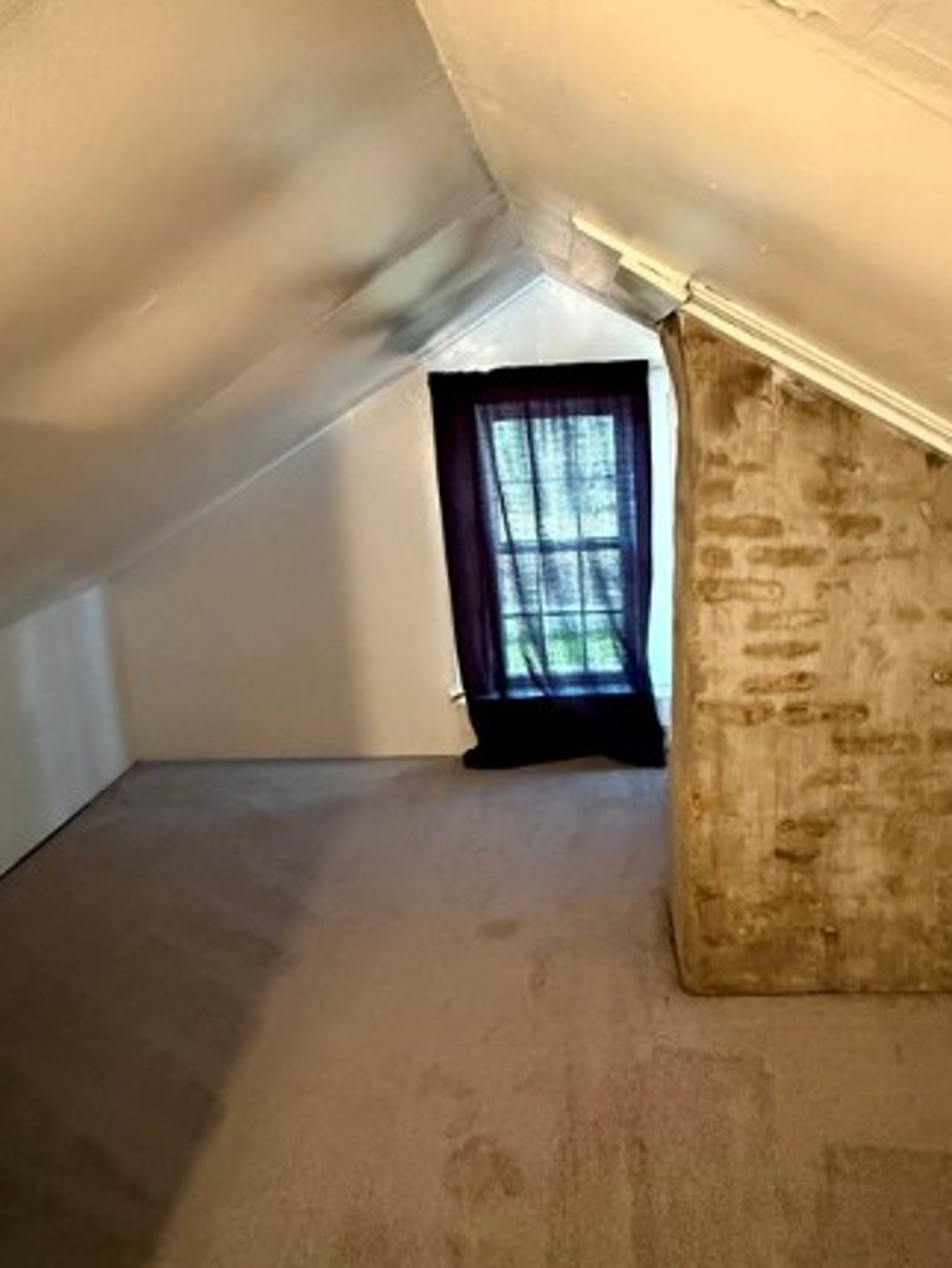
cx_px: 536
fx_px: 916
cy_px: 572
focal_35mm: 25
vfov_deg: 69.2
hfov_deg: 54.8
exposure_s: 1/40
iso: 1000
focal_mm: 2.22
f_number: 2.2
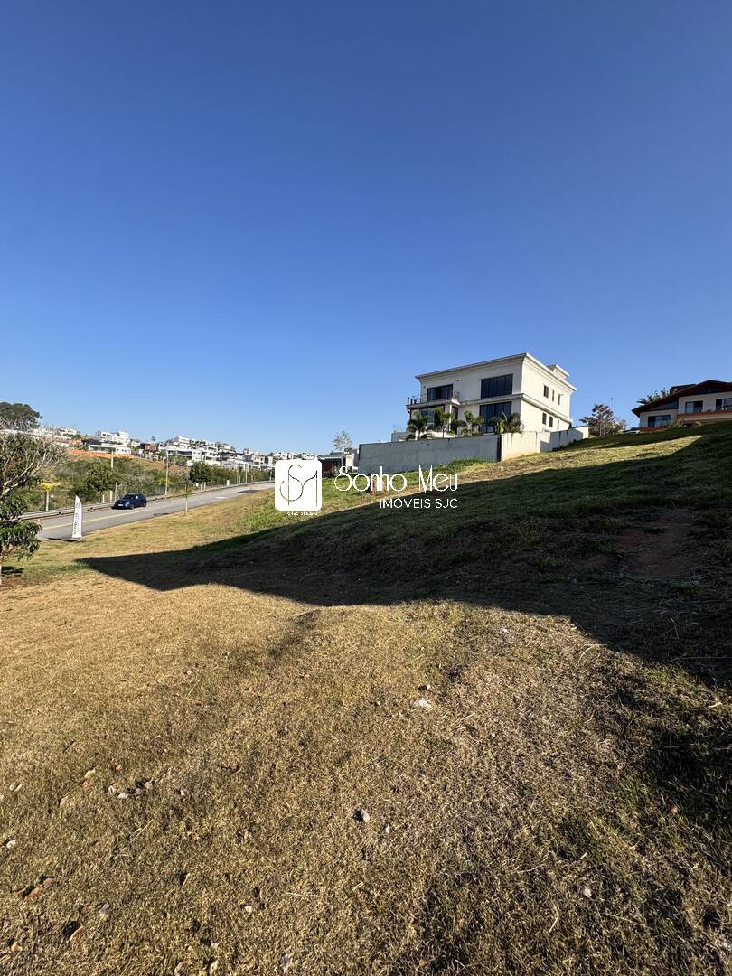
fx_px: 395
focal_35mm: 14
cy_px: 488
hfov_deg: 85.7
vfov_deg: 102.1
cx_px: 366
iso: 50
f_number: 2.2
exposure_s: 1/1323
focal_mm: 2.22
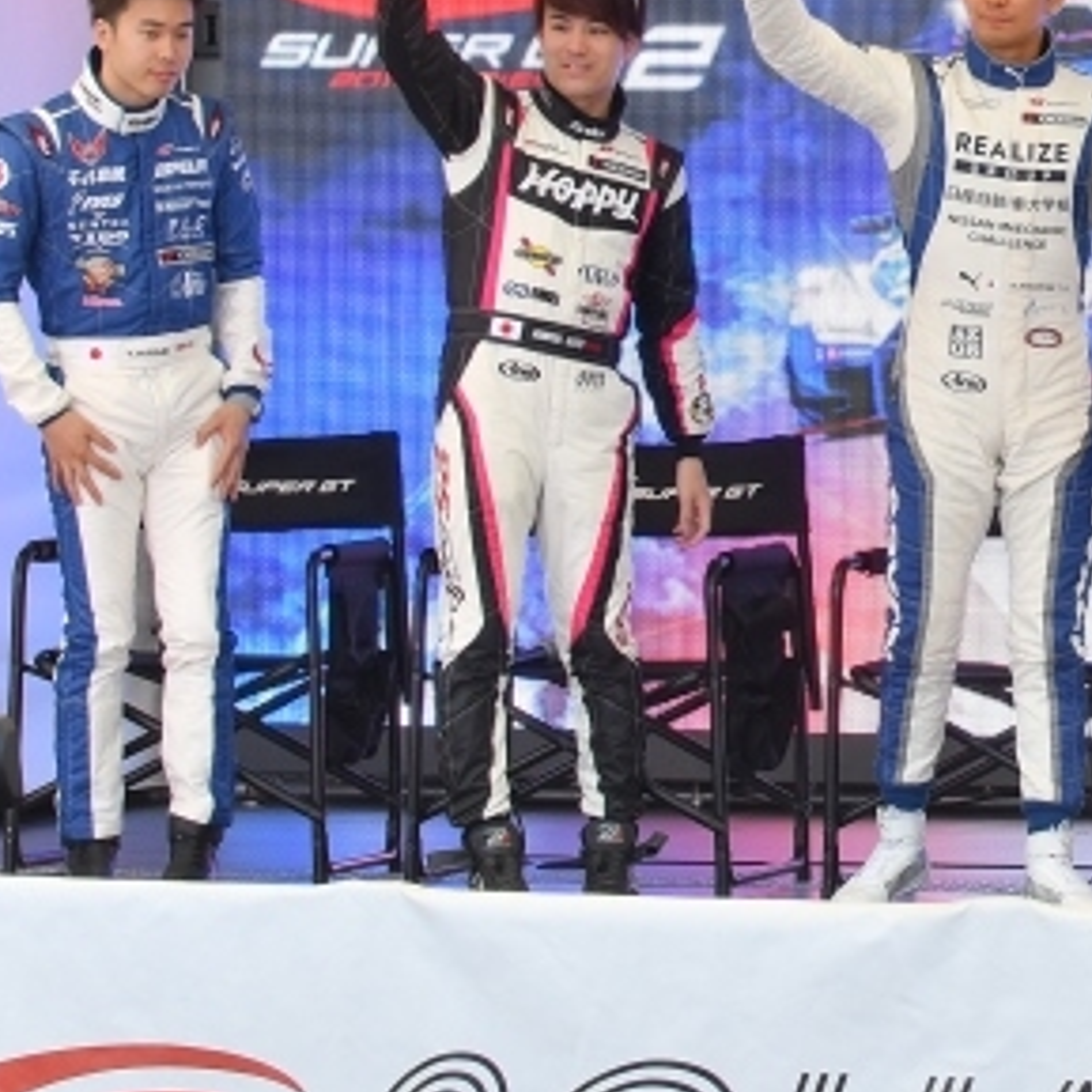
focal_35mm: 361
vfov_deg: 4.8
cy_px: 47
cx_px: 1356
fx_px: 12884
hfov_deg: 4.8
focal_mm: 80
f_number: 8
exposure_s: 1/320
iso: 400
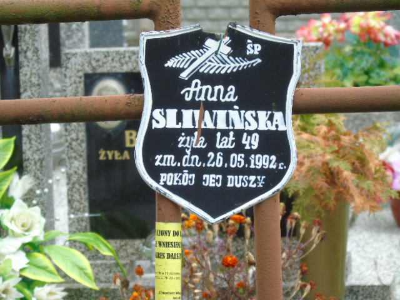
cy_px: 150
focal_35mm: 212
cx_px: 200
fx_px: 2450
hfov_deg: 9.3
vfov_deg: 7.0
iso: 250
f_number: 4.7
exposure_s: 1/125
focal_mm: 38
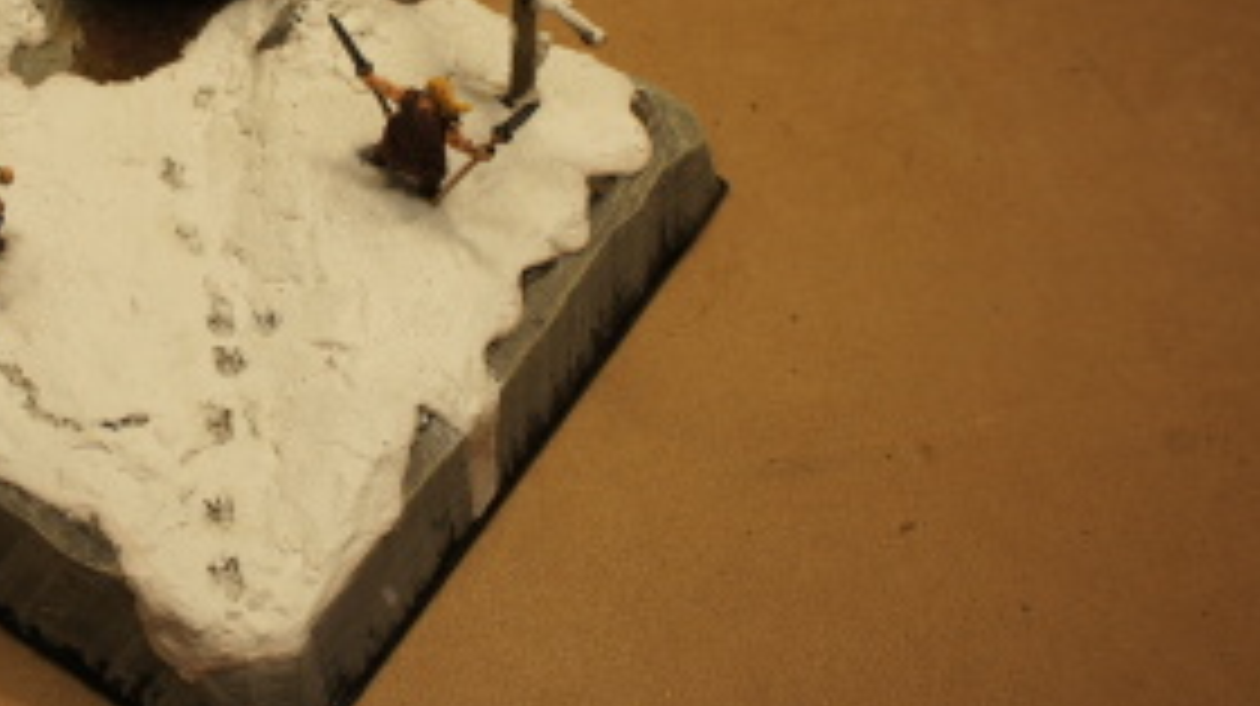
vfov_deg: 20.5
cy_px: 157
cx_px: 153
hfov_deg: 34.3
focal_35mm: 58
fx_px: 1936
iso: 200
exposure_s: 1/60
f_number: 5
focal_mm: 18
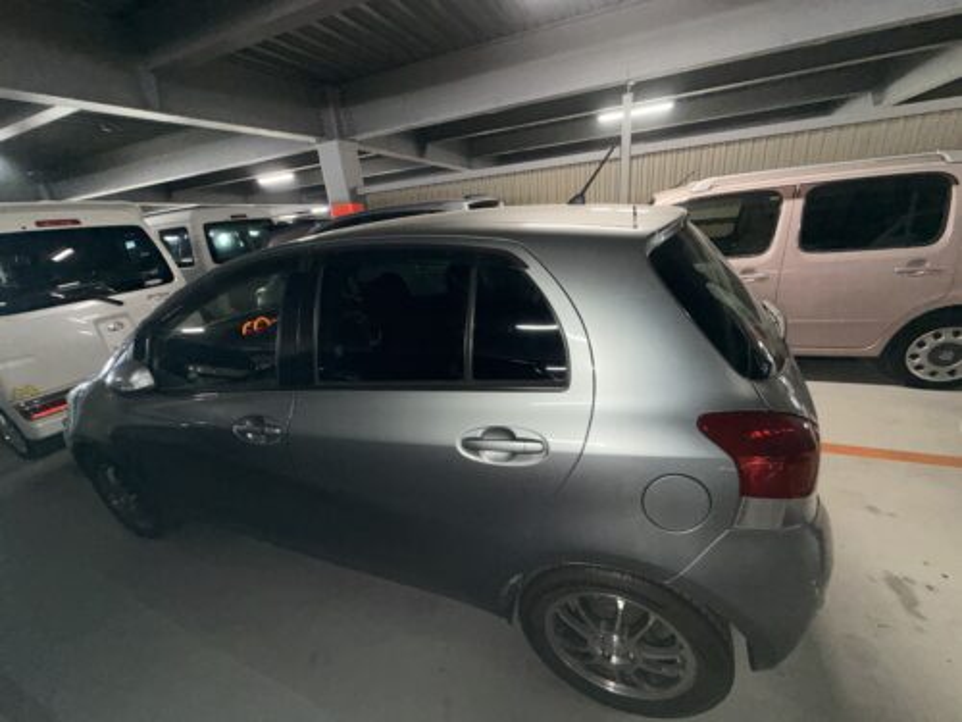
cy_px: 361
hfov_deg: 102.1
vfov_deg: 85.7
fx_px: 389
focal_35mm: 14
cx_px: 481
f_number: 2.2
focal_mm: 2.22
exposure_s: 1/60
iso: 125
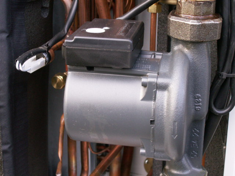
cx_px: 118
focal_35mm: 62
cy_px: 88
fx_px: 421
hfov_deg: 31.2
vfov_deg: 23.7
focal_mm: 10.28
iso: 80
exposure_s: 1/40
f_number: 3.2
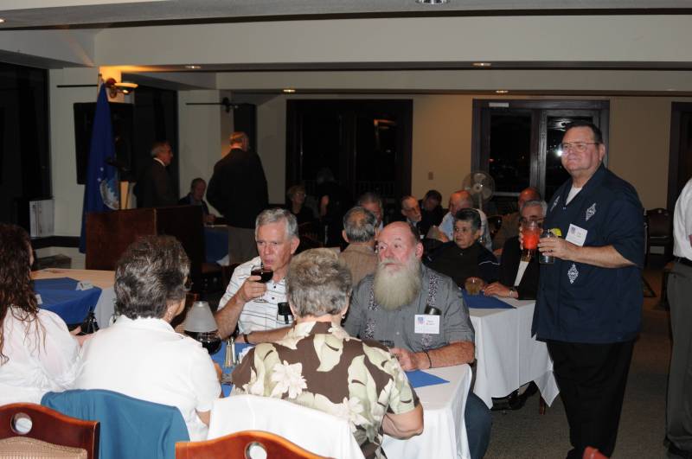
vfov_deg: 31.8
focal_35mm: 42
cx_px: 346
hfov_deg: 46.5
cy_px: 230
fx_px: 806
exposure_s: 1/60
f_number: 3.5
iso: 400
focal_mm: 28
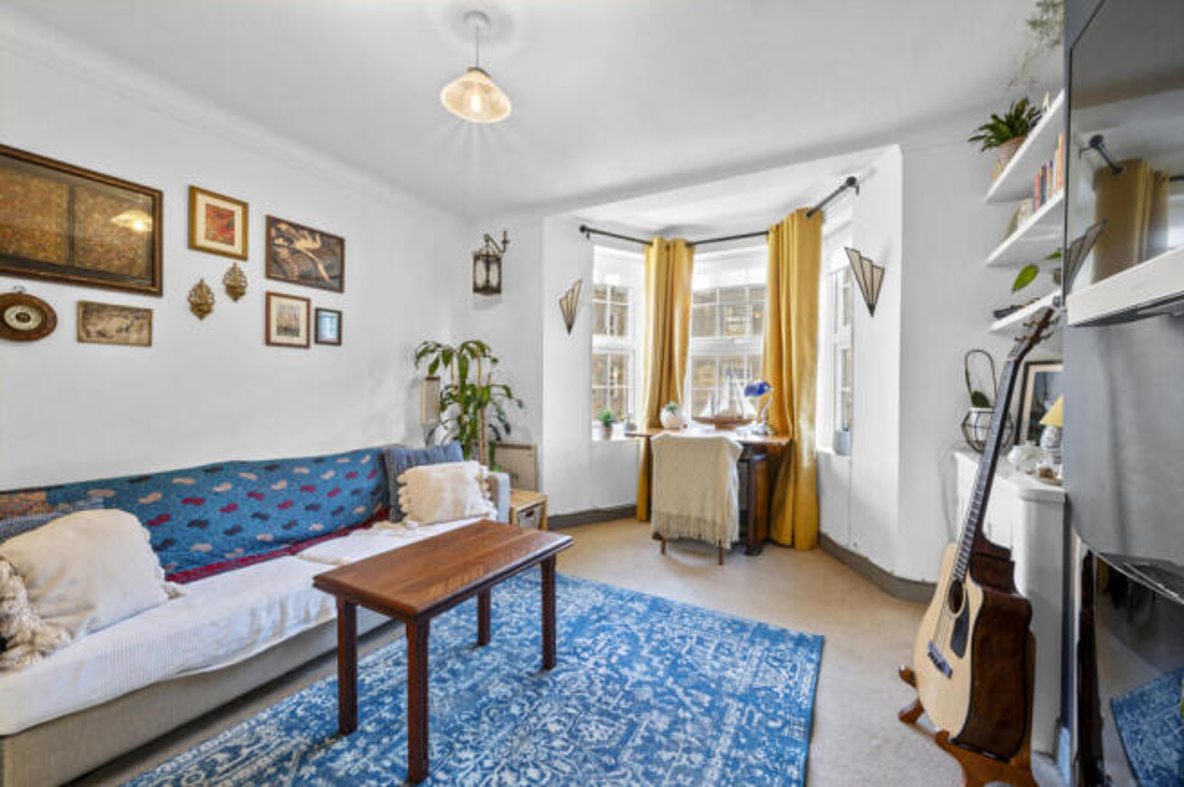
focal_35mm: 14
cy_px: 394
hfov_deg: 104.3
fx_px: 460
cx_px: 592
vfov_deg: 81.1
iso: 200
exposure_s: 1
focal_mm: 14
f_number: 16
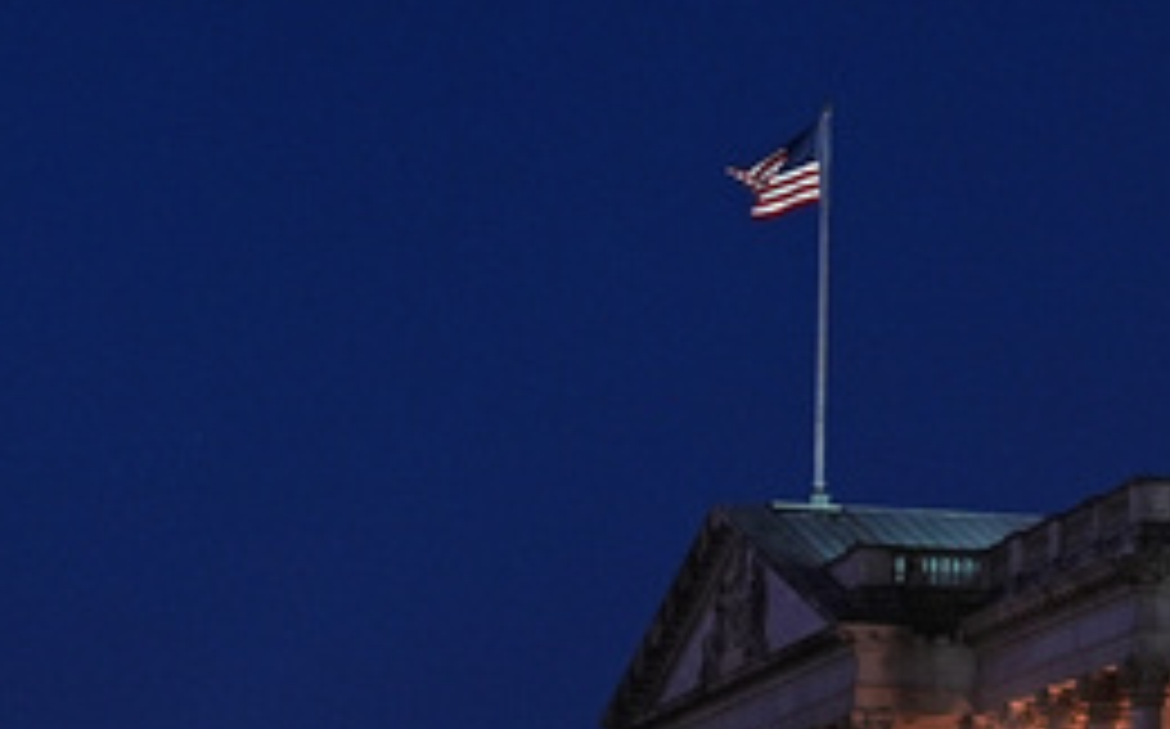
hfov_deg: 10.8
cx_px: 1904
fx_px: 5894
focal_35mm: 185
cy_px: -11
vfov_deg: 7.0
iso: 400
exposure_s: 1/30
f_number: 2.8
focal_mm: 46
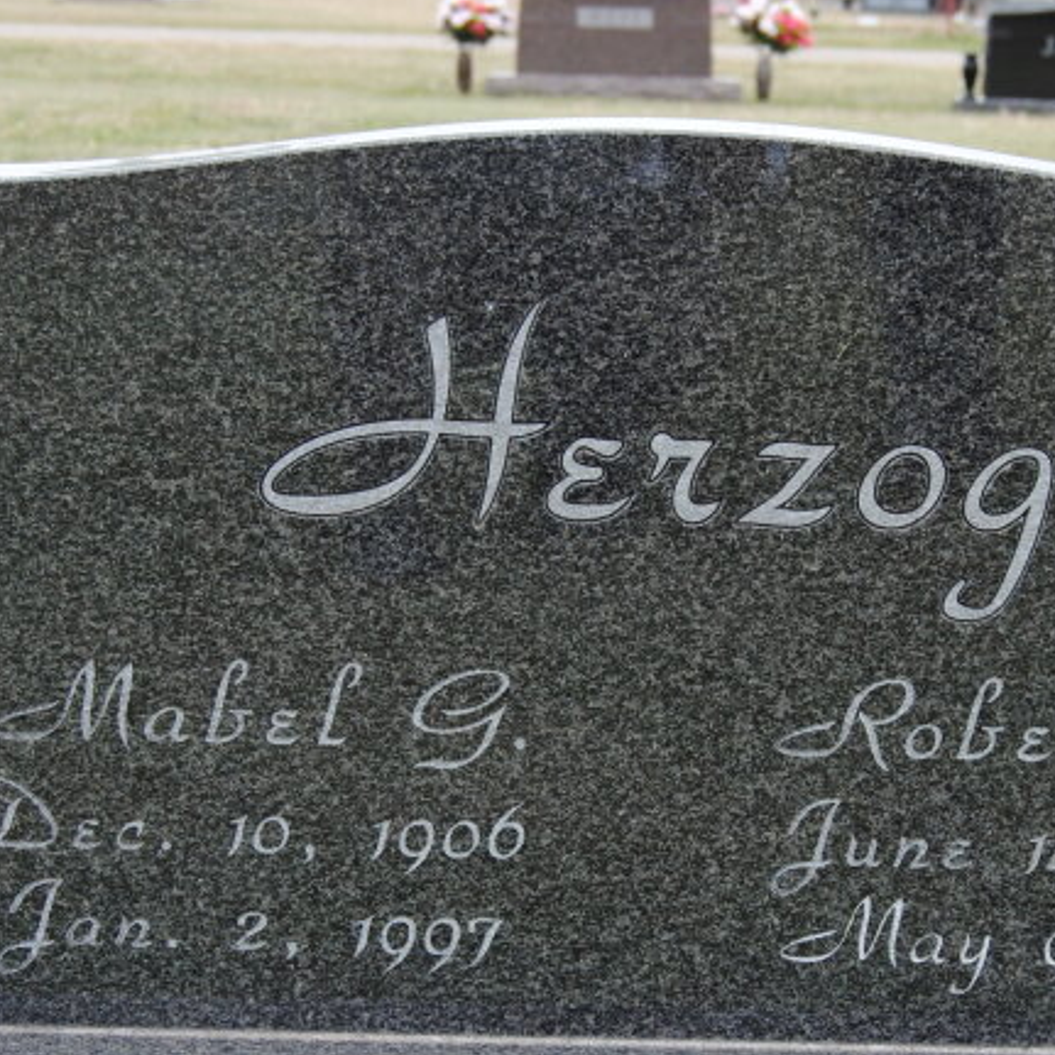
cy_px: 662
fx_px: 3345
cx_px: 602
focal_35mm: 97
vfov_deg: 17.9
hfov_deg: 17.9
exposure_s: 1/160
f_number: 6.3
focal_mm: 32
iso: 100
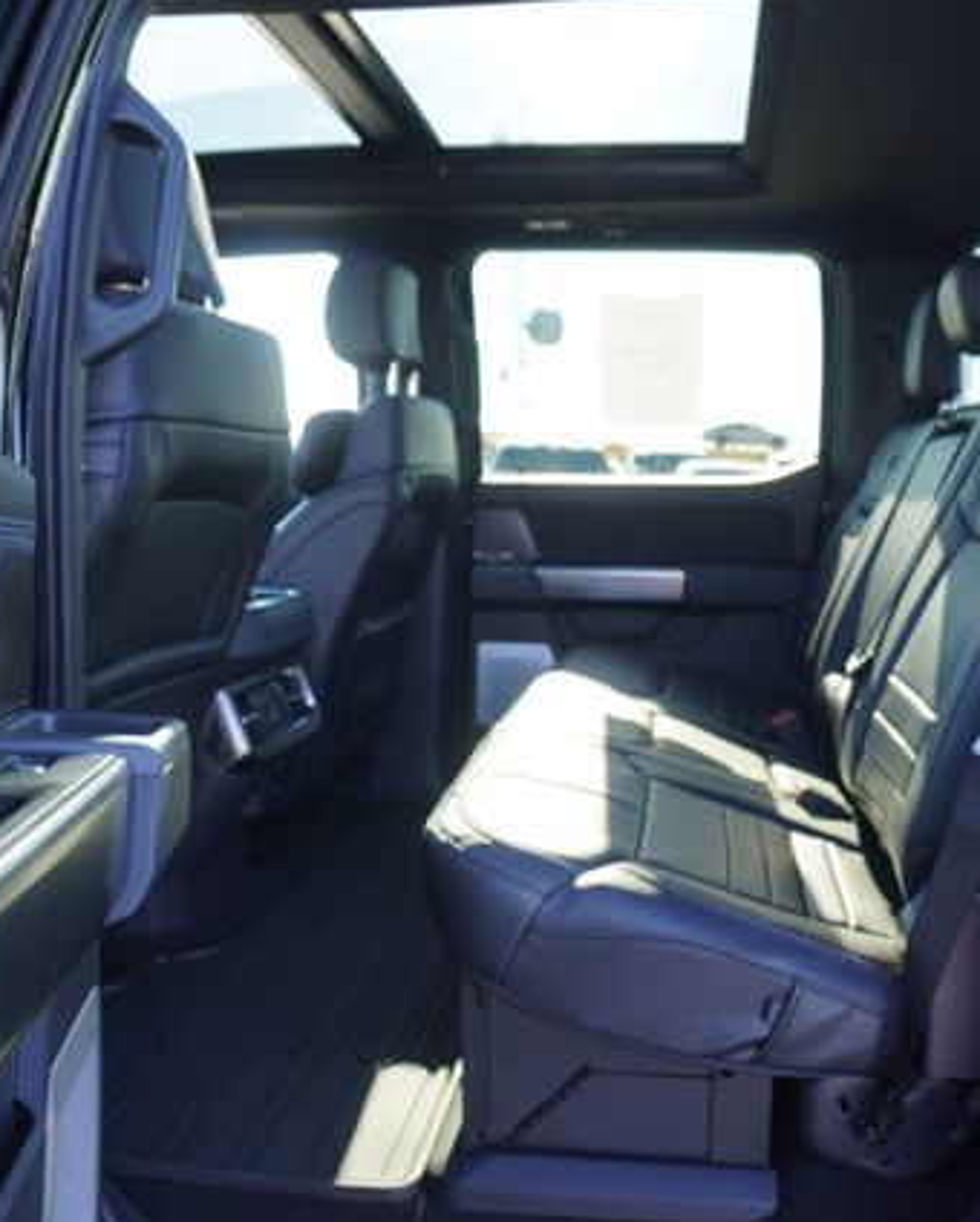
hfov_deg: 43.3
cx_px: 565
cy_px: 611
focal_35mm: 34
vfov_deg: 52.8
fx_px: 1231
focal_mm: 16
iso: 100
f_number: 4
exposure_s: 1/60
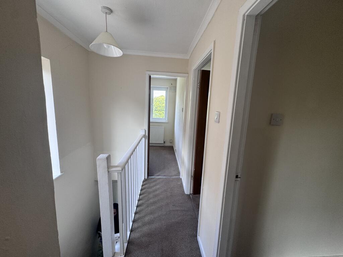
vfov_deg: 85.7
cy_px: 128
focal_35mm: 14
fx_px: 139
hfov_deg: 102.1
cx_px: 172
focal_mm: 2.22
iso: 64
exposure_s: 1/99
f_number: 2.2
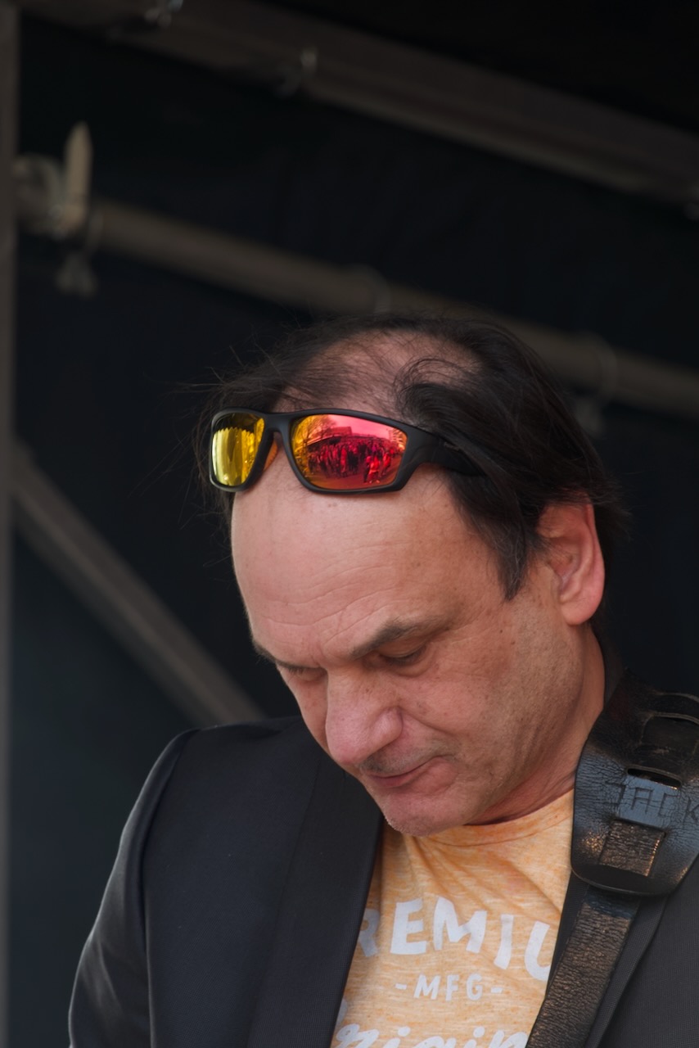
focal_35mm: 310
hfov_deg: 4.4
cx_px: 350
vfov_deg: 6.6
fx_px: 9023
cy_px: 524
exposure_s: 1/80
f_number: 4
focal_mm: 113.69
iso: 100
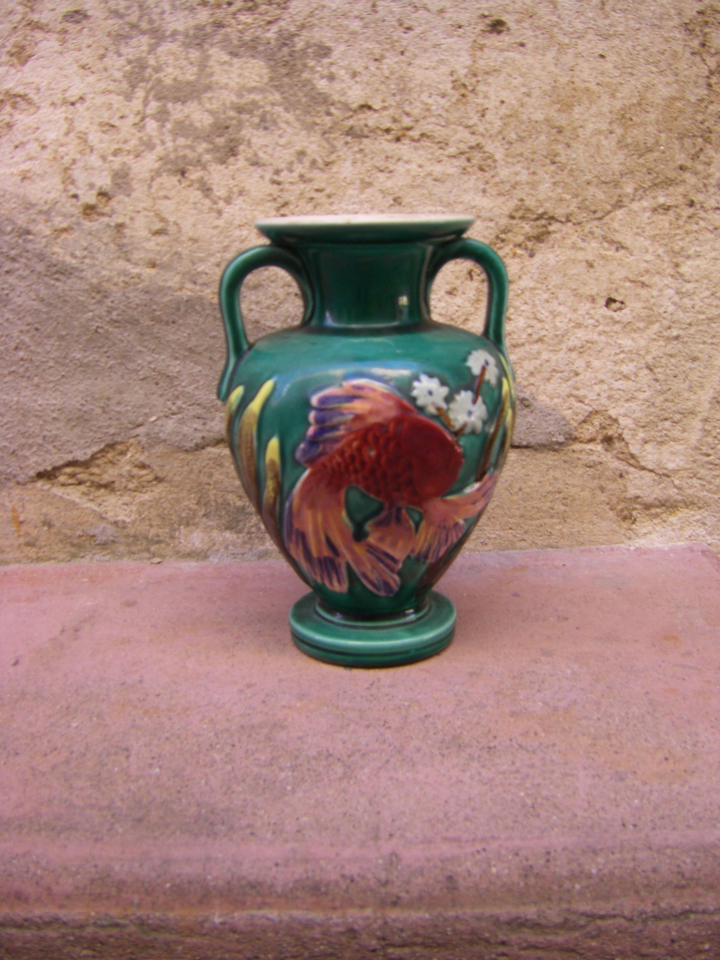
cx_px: 360
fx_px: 1054
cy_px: 480
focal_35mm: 38
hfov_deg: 37.7
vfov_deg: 49.0
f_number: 3.5
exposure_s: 1/50
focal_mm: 6.3
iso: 100
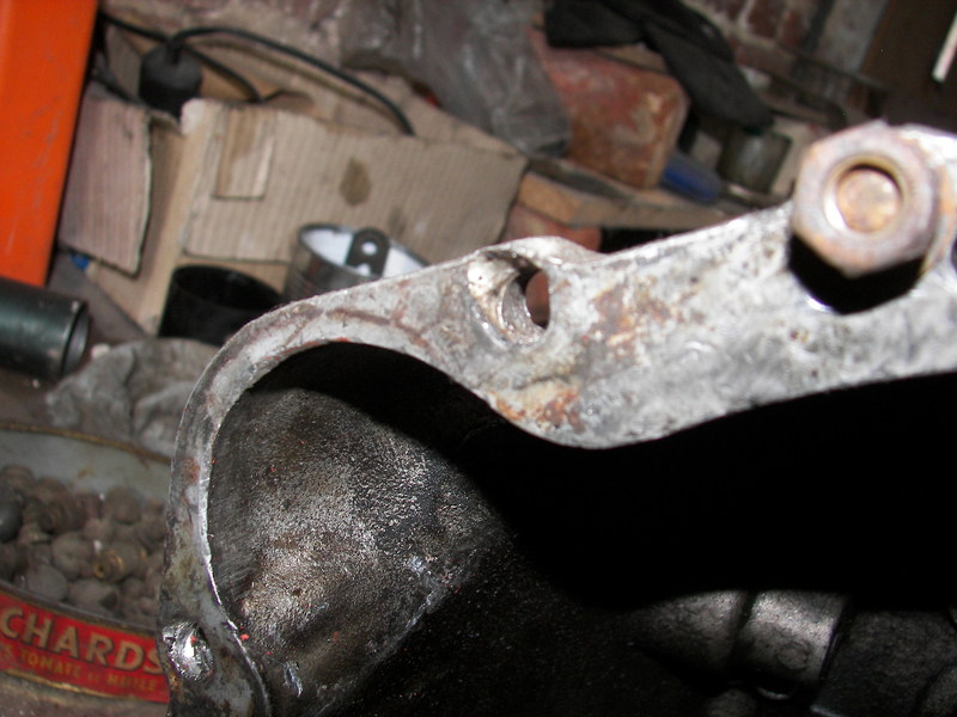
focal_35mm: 36
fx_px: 995
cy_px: 358
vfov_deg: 39.7
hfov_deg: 51.4
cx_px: 478
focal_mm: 6
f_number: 2.8
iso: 100
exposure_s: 1/30
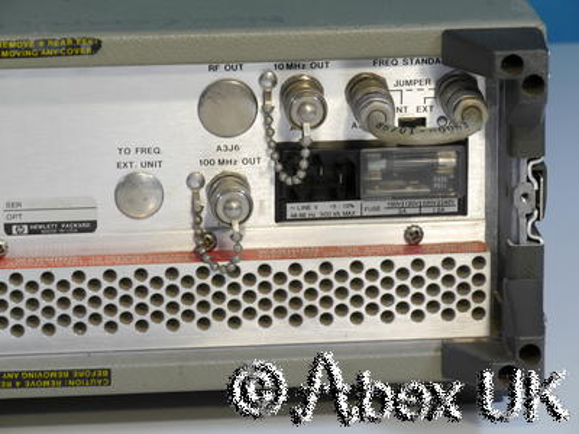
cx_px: 290
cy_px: 217
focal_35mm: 218
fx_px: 3646
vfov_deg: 6.8
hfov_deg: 9.1
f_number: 14
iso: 400
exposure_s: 1/2.5
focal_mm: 109
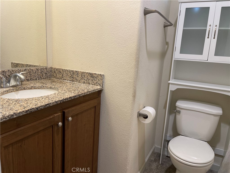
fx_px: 166
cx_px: 115
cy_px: 86
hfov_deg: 69.4
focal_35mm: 25
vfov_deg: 54.9
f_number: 1.6
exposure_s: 1/60
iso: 80
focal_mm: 5.1
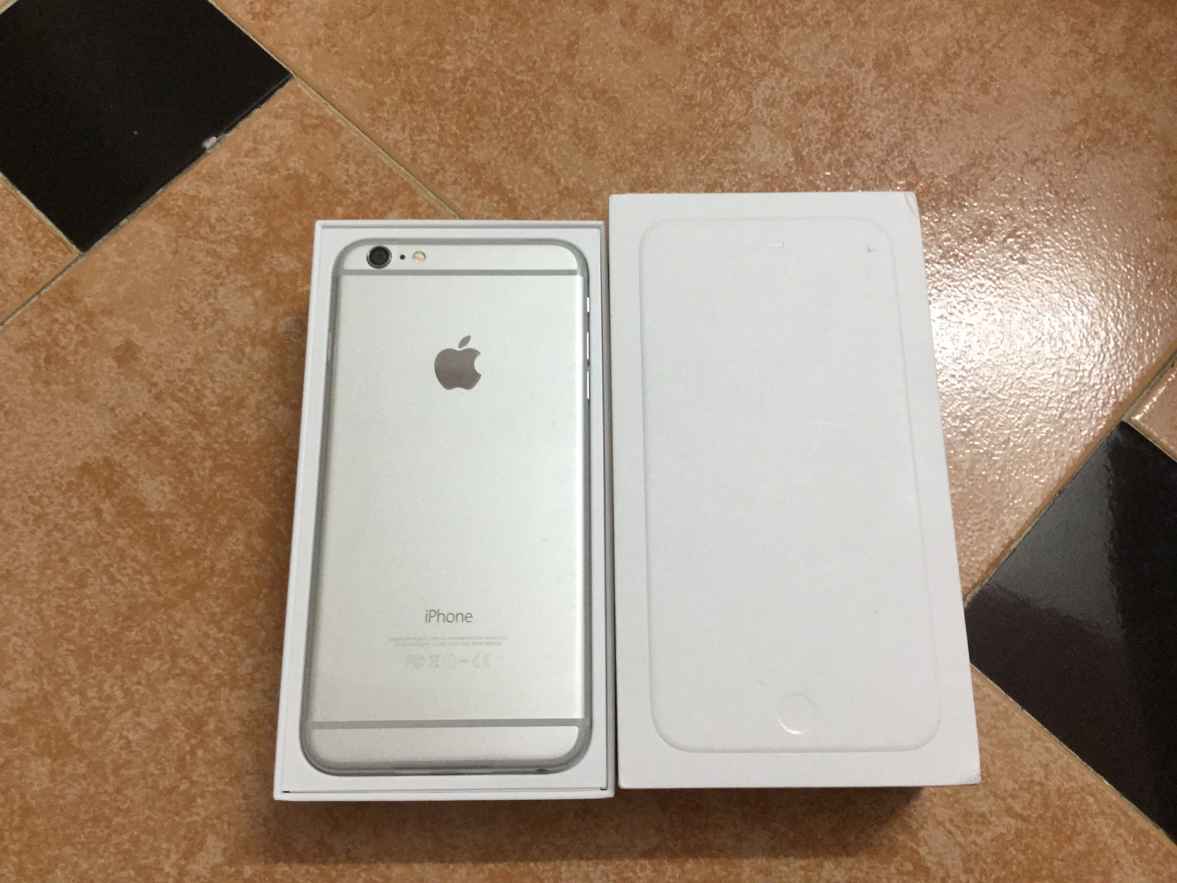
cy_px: 442
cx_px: 588
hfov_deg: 58.4
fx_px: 1054
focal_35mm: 31
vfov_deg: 45.4
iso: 160
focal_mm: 3.3
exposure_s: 1/33
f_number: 2.4
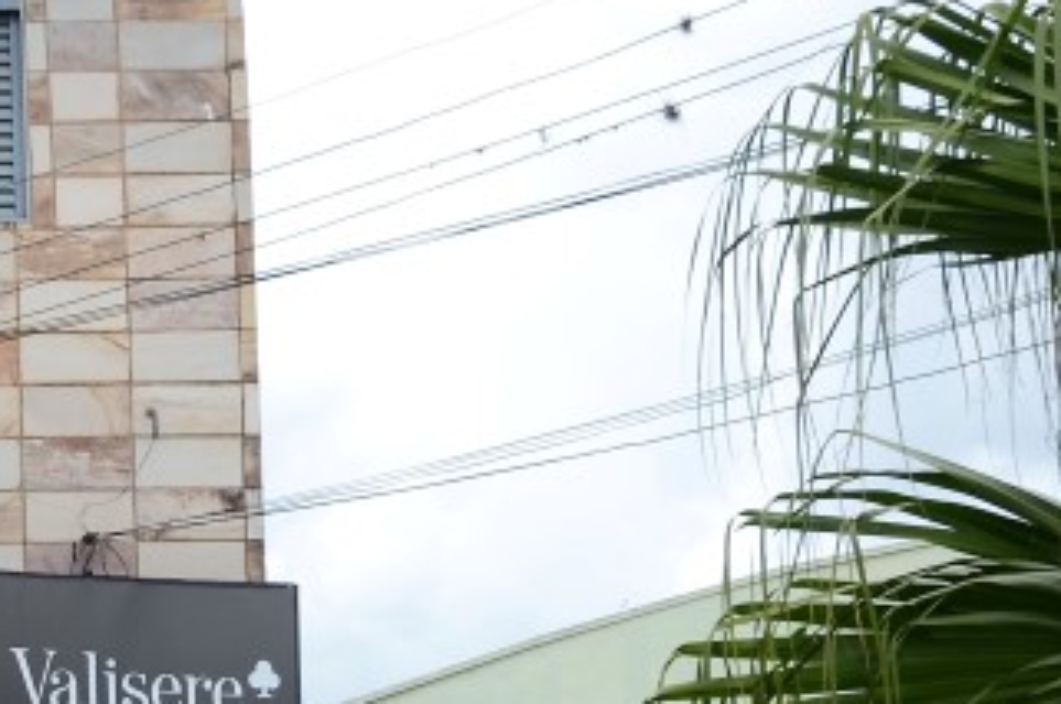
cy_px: 958
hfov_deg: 16.5
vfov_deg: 11.6
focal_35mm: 114
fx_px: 3349
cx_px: -483
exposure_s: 1/160
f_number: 6.3
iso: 100
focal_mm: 21
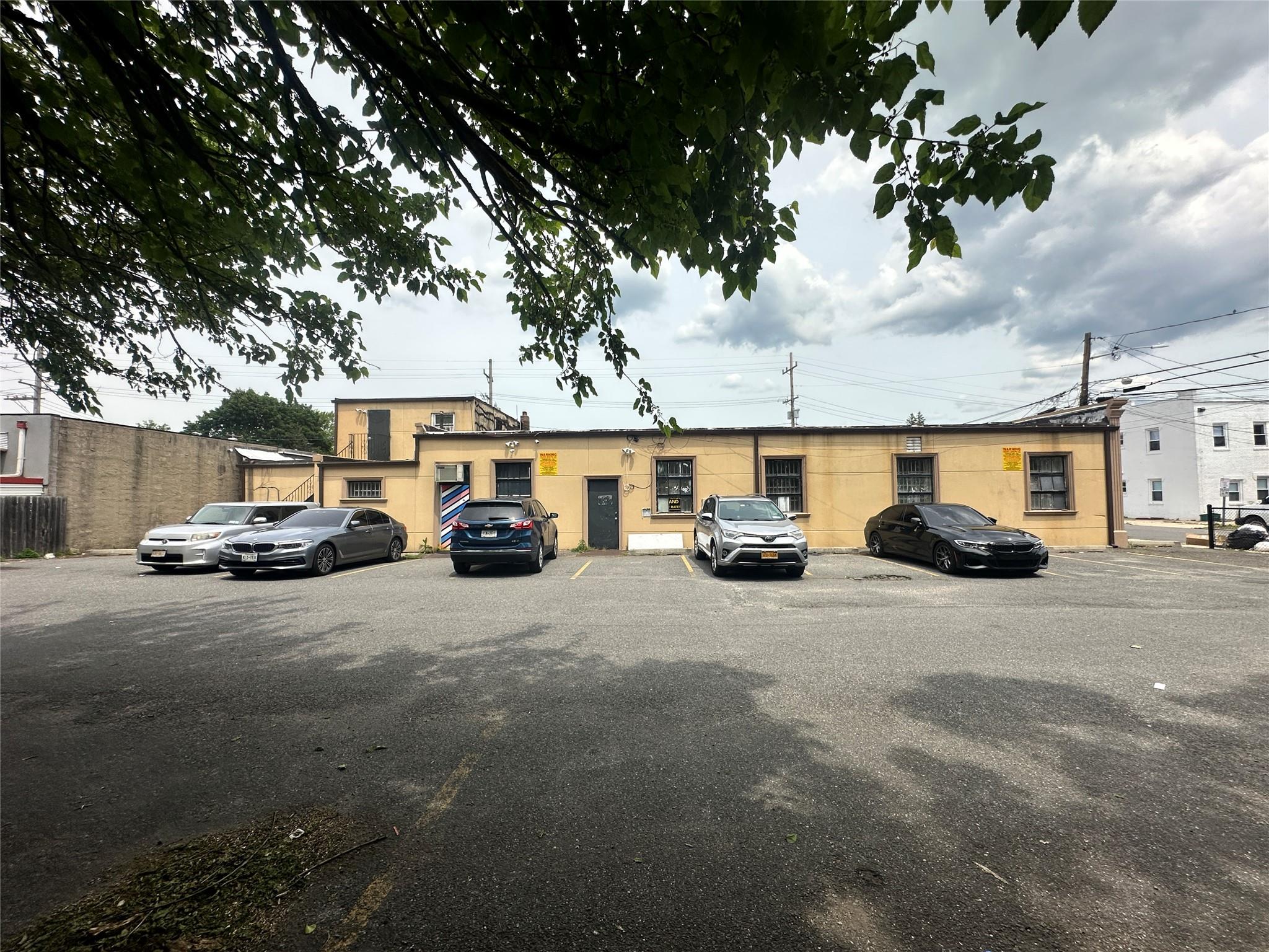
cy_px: 476
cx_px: 634
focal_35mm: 14
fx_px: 513
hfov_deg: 102.1
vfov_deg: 85.7
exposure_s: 1/2747
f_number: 2.2
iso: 50
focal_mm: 2.22
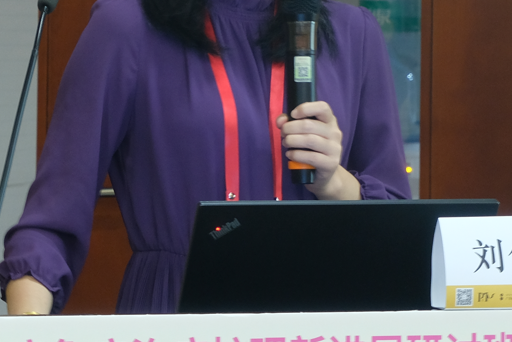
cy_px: 59
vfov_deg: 6.5
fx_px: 3015
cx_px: 140
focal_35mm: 212
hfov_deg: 9.7
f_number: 5.6
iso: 800
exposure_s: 1/5
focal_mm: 45
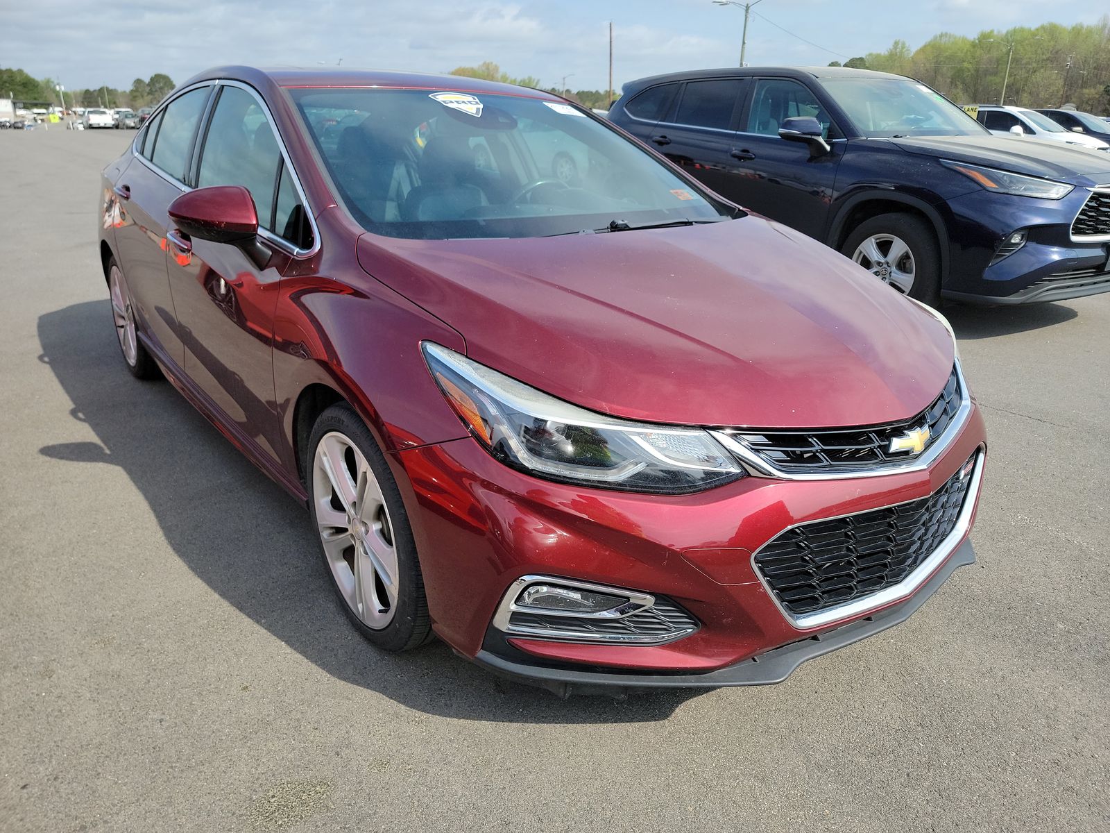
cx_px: 555
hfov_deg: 71.6
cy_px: 416
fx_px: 770
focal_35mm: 24
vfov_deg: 56.8
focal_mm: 6.7
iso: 50
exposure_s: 1/678
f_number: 1.8
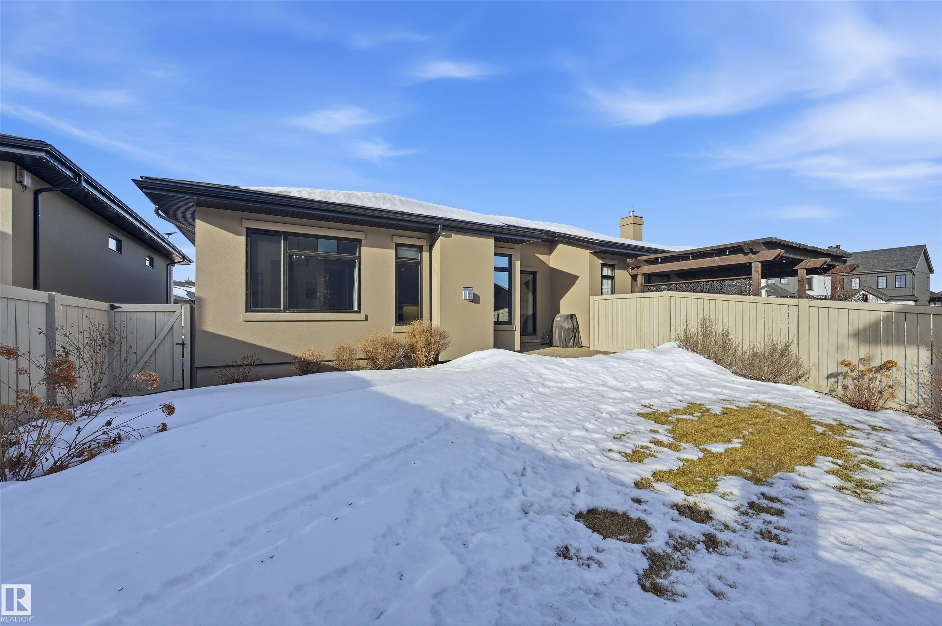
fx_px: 366
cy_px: 313
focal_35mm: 14
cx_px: 471
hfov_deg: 104.3
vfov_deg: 81.1
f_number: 8
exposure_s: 1/1250
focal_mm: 14
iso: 100
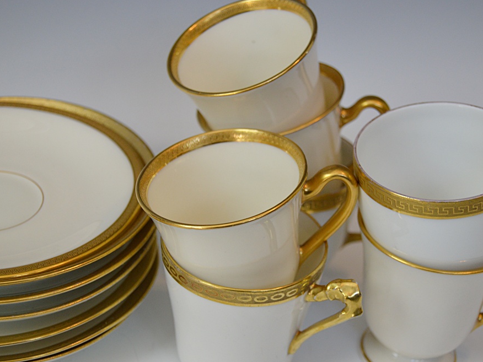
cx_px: 265
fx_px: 1102
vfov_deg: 18.7
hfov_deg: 24.7
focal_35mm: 79
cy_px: 182
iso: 720
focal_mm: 48
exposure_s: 1/60
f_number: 5.3
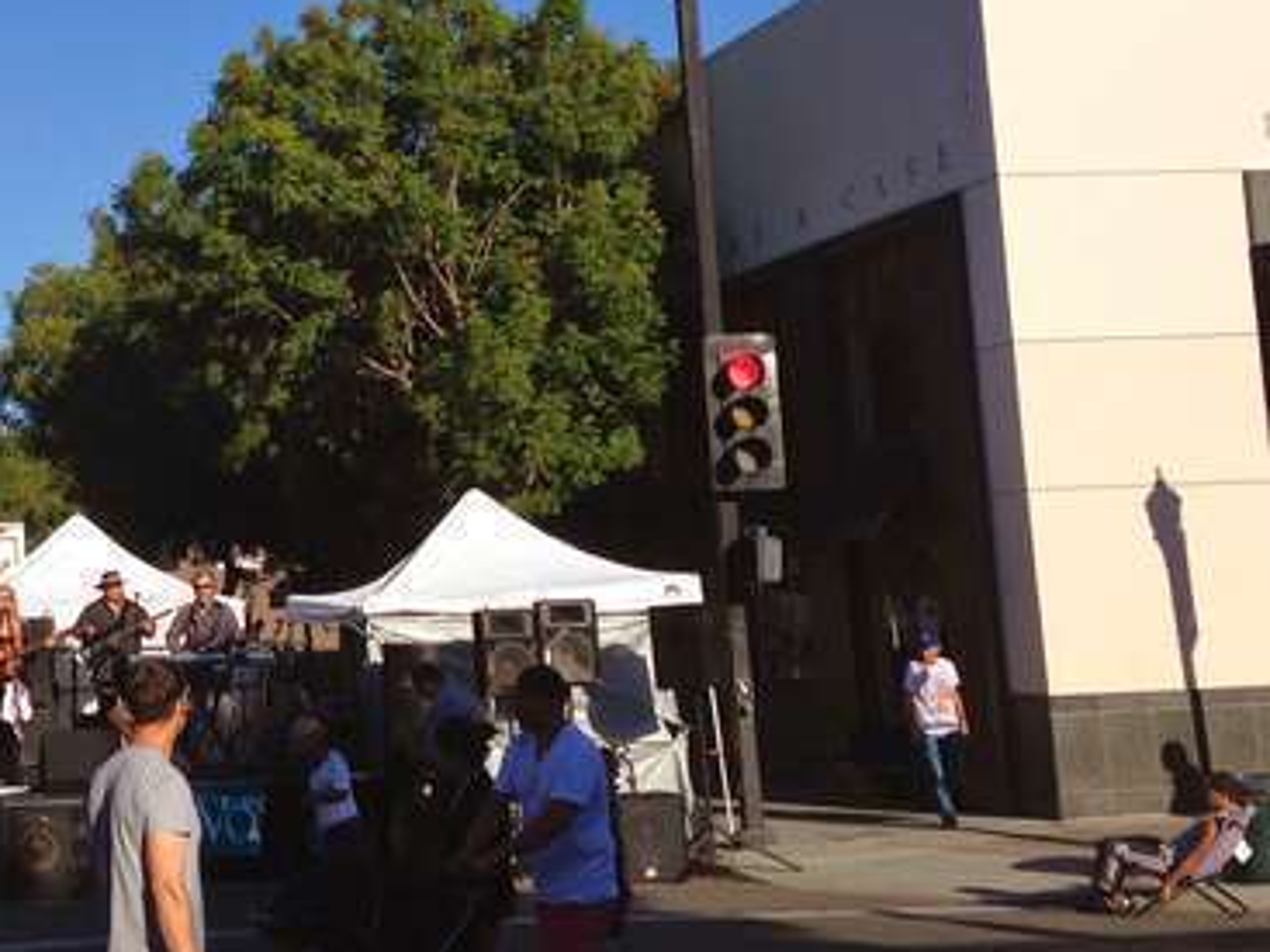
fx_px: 2641
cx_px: 107
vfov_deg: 20.3
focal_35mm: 72
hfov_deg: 26.1
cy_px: 305
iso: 50
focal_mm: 4.12
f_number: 2.4
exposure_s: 1/2262
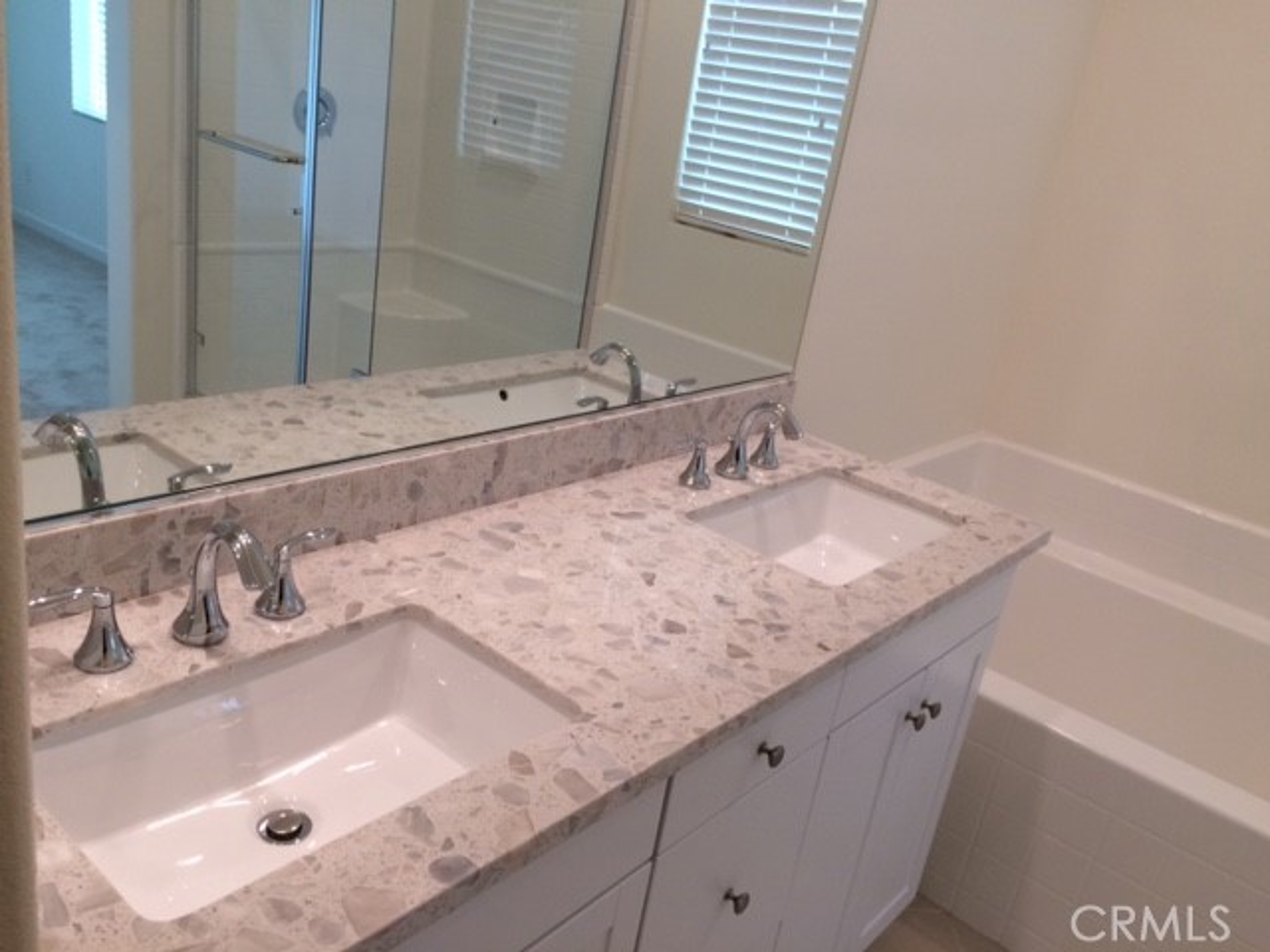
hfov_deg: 61.7
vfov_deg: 48.2
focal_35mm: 29
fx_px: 1064
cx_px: 635
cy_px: 476
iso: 32
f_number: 2.2
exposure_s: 1/40
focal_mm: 4.15
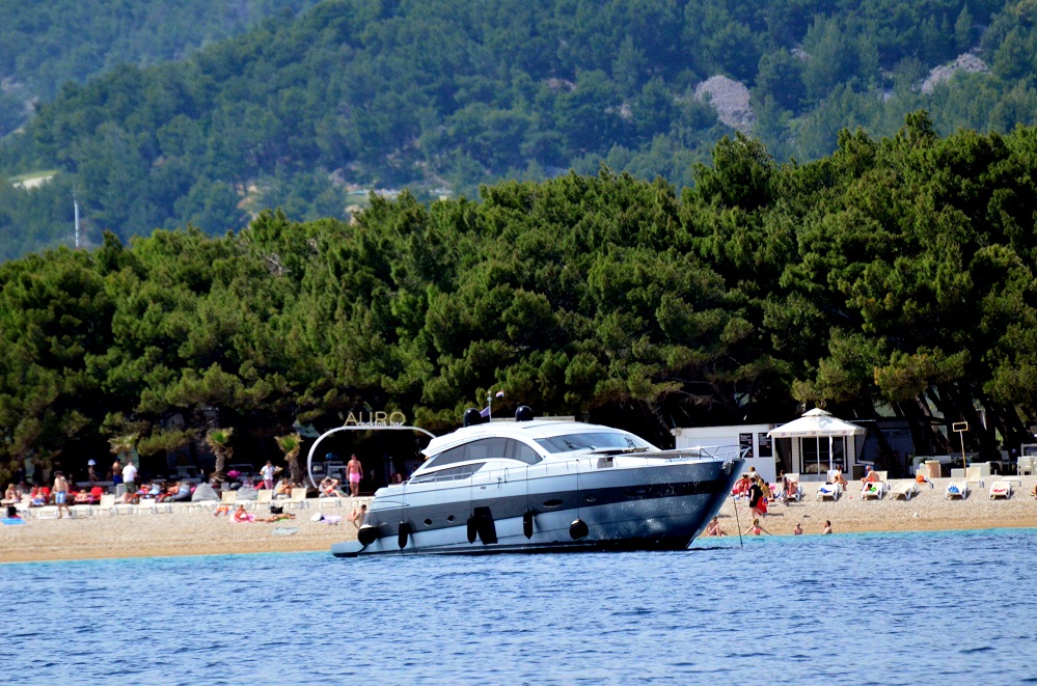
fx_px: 12932
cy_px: 343
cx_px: 518
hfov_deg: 4.6
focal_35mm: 450
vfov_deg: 3.0
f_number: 6.3
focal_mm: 300
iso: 2500
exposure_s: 1/8000
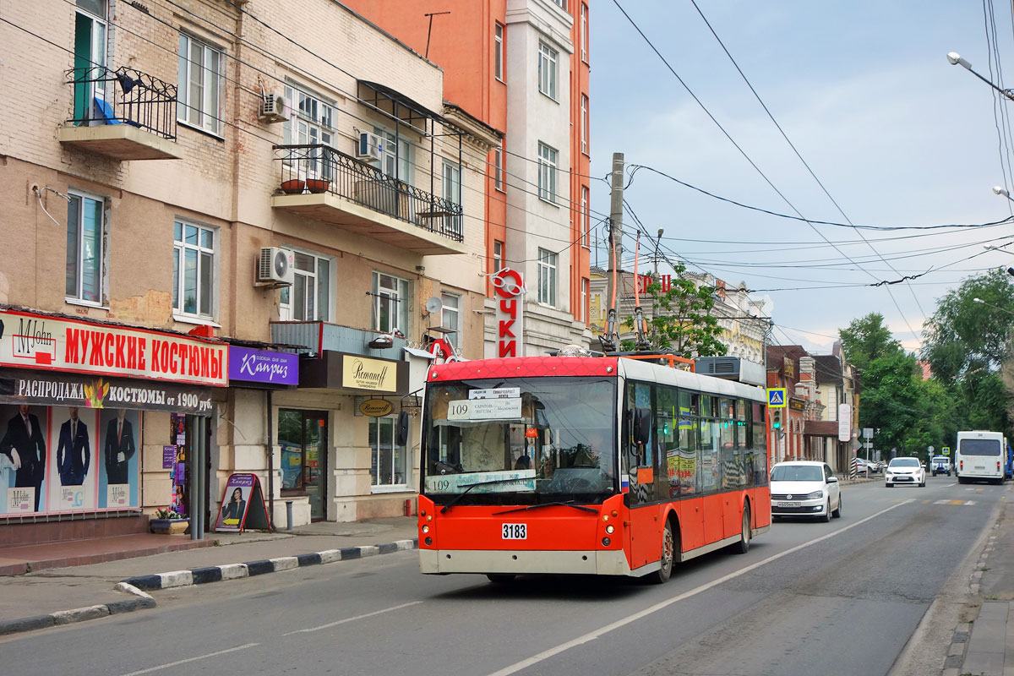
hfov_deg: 36.9
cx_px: 507
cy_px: 338
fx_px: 1521
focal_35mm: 54
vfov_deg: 25.1
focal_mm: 20.19
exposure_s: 1/500
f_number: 4
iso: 125
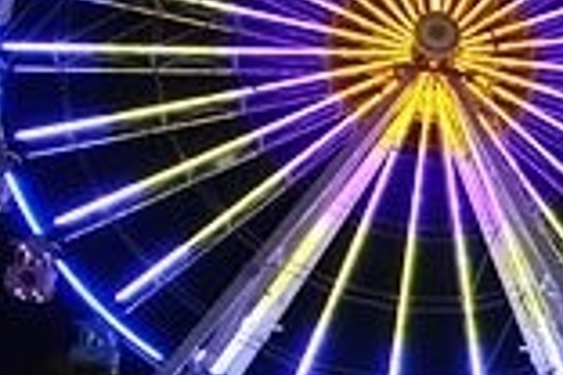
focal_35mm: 100
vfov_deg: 13.6
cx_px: 938
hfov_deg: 17.5
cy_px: 326
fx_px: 1564
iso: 3200
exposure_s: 1/100
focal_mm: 8.8
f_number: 1.8
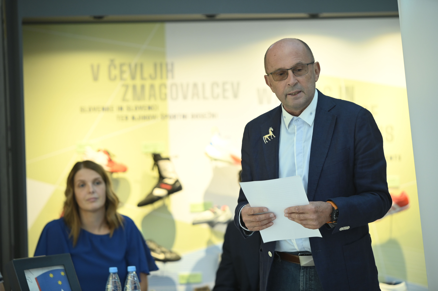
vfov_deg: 10.1
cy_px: 146
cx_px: 219
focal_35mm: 135
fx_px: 1641
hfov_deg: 15.2
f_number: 3.2
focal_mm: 135
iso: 1600
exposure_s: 1/100
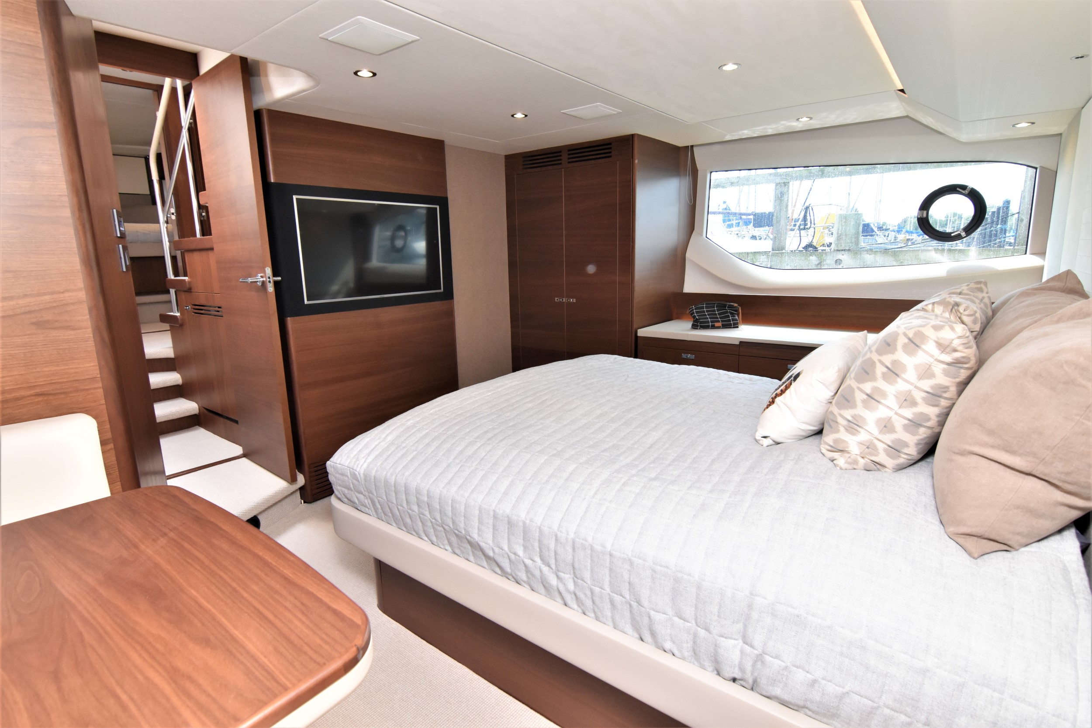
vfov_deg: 72.1
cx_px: 546
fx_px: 500
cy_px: 364
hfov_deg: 95.0
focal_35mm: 16
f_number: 5.6
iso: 800
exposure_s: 1/125
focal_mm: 11
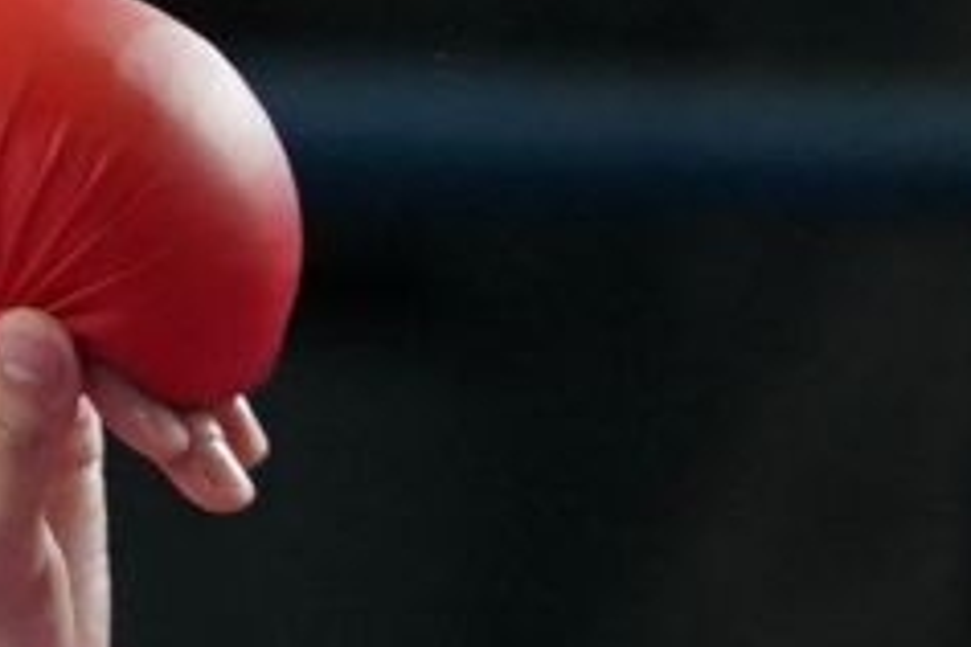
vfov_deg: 0.6
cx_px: -2368
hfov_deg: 0.9
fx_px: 61438
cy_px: 25
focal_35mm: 2278
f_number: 2.8
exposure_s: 1/1000
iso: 1250
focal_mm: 200
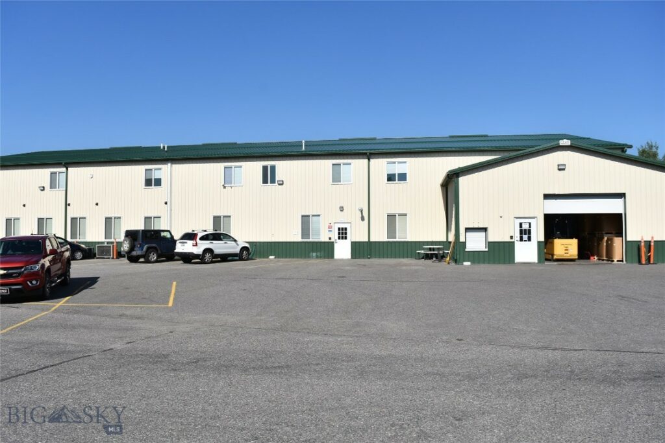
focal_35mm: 27
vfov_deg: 47.9
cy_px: 222
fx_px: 499
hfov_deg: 67.4
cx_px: 332
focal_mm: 18
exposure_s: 1/500
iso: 100
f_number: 8
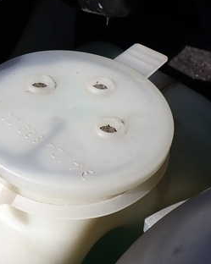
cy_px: 103
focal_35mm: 47
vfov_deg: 39.4
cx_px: 73
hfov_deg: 31.8
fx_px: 367
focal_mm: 4.5
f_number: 8
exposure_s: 1/160
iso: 100
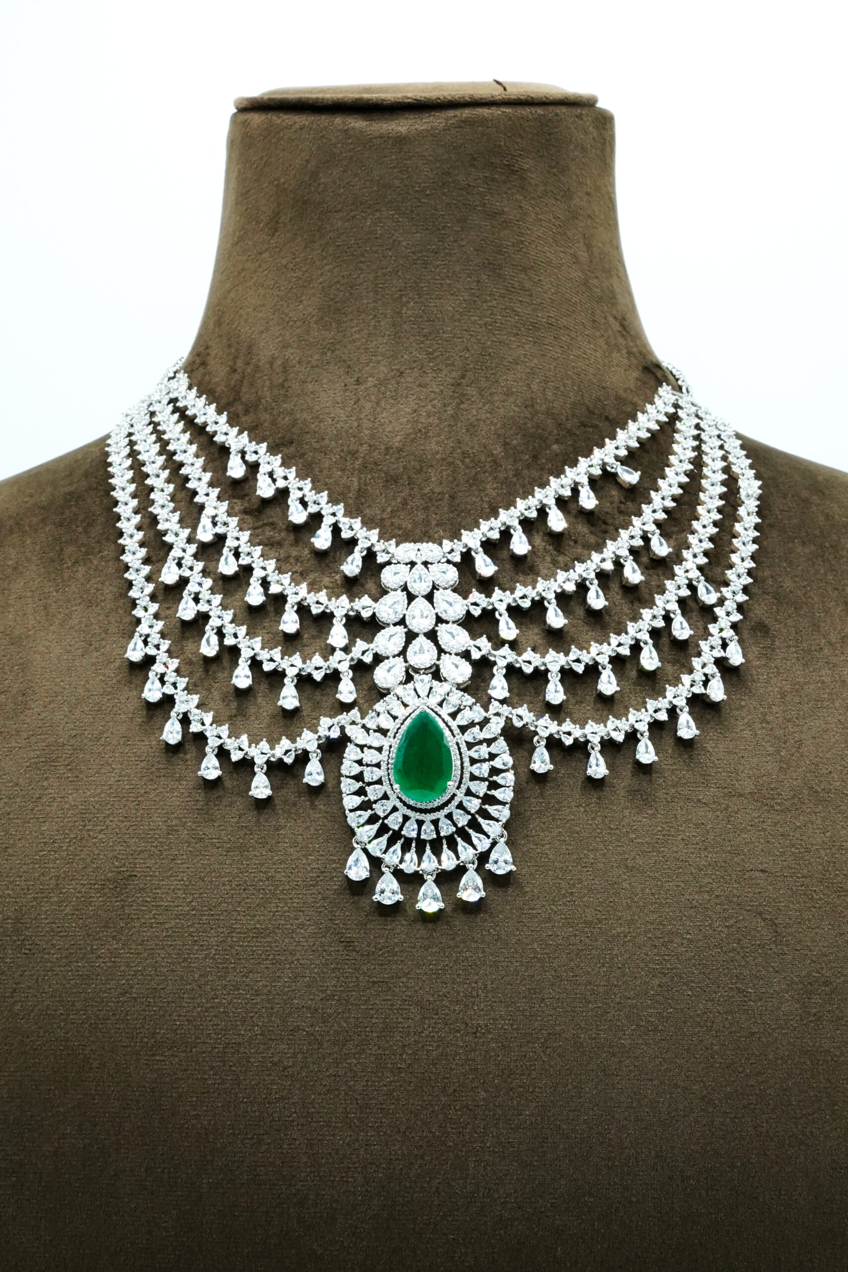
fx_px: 1837
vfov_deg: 38.2
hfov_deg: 26.0
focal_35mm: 52
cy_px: 636
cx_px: 424
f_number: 16
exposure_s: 1/200
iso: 2500
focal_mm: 35
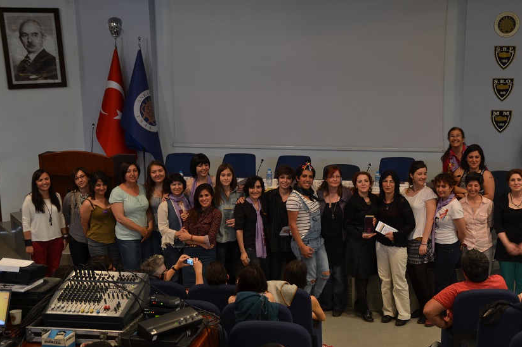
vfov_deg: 21.9
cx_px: 304
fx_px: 899
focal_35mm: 62
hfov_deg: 32.3
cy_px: 201
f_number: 4.2
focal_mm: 34
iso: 500
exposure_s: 1/15
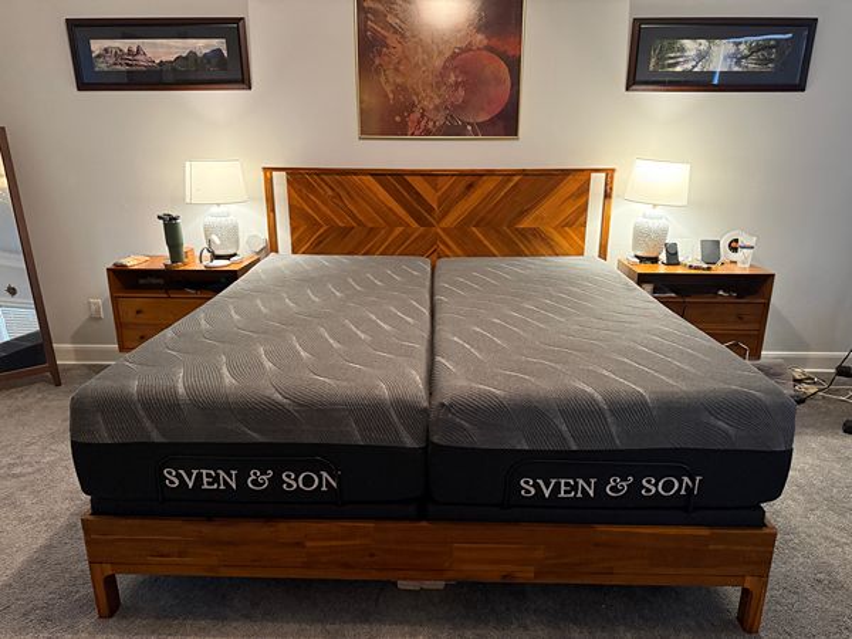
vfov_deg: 56.8
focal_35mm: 24
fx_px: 591
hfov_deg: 71.6
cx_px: 426
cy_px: 320
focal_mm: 6.76
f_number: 1.78
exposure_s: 1/40
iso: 640
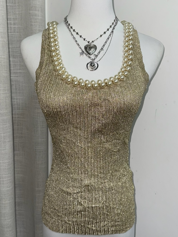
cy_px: 119
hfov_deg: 54.9
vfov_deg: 69.4
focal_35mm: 25
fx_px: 171
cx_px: 91
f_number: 1.78
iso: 64
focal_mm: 6.76
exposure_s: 1/52
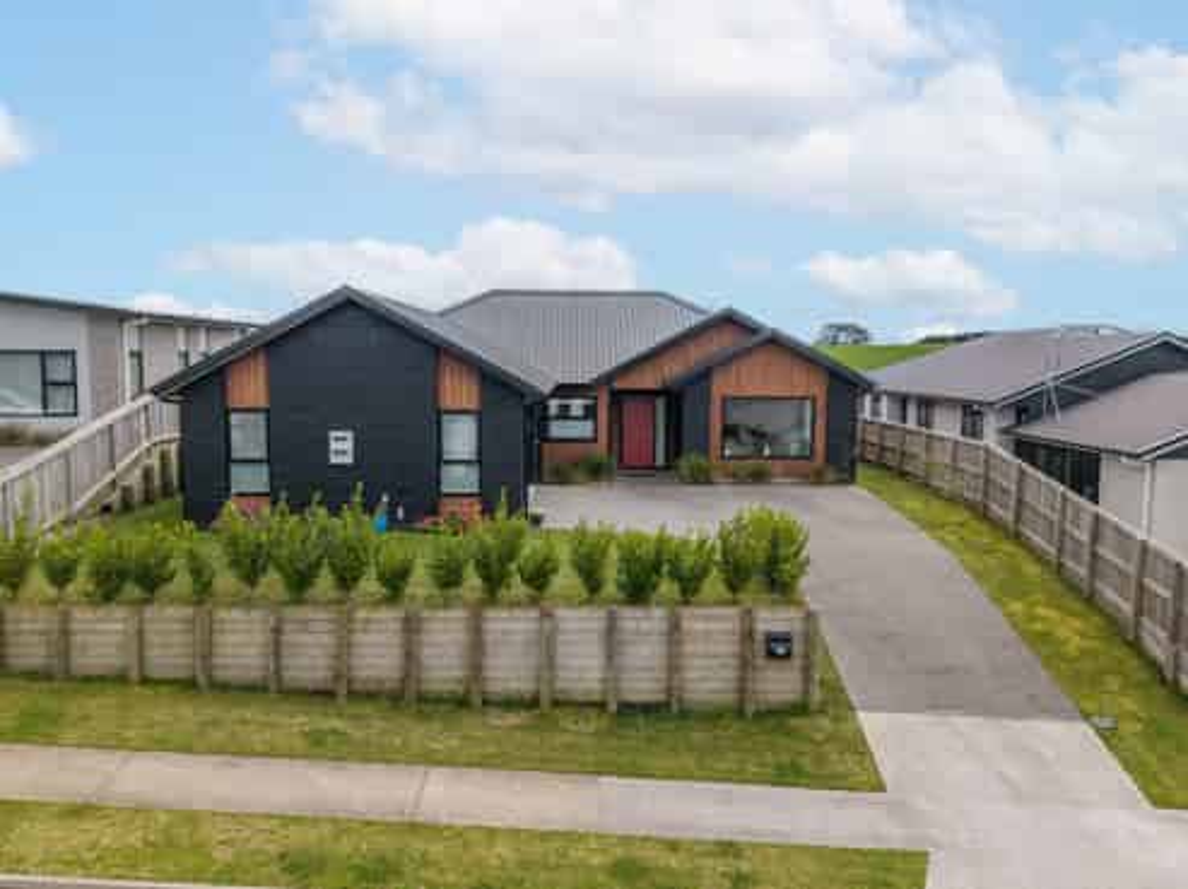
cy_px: 444
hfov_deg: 71.6
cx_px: 594
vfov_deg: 56.8
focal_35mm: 24
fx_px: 823
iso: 190
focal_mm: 8.67
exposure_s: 1/320
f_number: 1.8
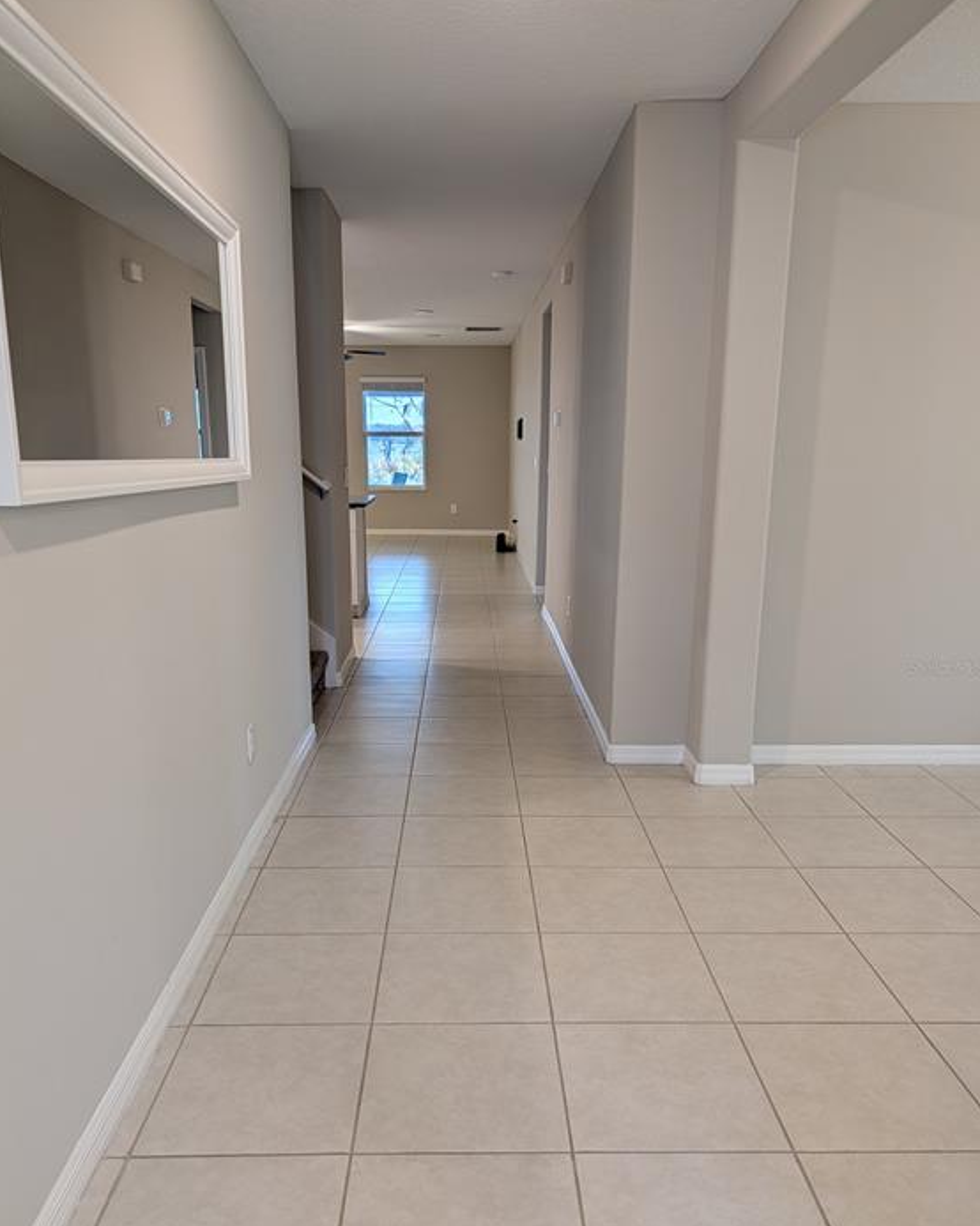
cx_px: 478
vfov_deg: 65.9
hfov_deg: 54.9
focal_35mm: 26
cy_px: 667
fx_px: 943
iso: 27
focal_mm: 6.9
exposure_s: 1/120
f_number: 1.68
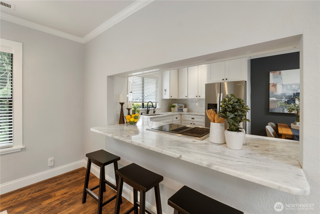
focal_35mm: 15
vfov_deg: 77.3
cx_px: 160
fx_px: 133
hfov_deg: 100.4
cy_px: 107
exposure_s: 1/8
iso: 800
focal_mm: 10
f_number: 8
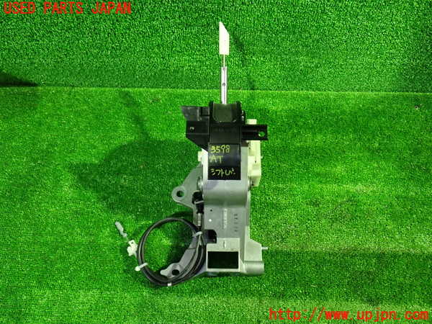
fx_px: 374
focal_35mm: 30
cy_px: 162
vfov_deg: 46.8
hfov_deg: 60.0
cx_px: 216
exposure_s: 1/25
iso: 800
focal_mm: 5.4
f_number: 2.3
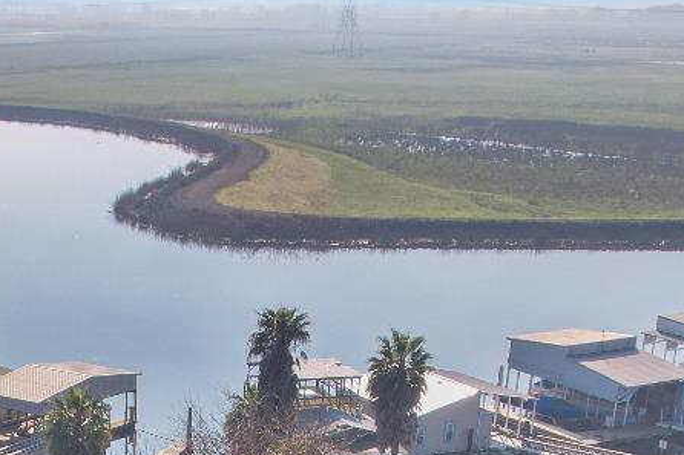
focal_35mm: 74
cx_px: 81
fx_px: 1405
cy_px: 725
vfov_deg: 16.4
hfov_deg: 26.5
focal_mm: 8.38
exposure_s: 1/800
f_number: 2.8
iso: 100
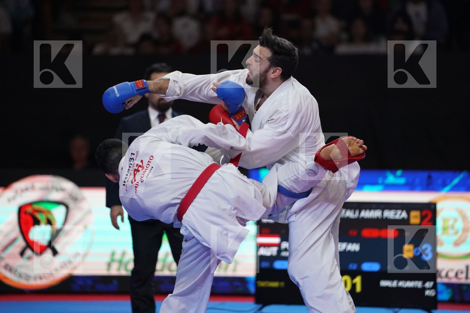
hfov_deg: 10.3
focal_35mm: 200
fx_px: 2611
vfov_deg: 6.9
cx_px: 235
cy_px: 156
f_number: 2.8
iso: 4000
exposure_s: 1/1000
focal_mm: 200
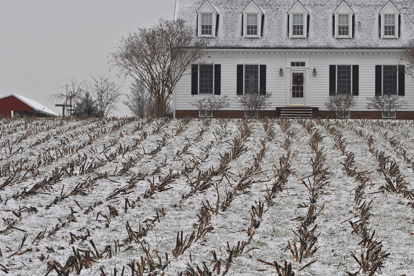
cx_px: 285
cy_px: 138
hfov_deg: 11.5
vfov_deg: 7.7
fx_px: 2045
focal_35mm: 178
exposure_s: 1/640
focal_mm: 95
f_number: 13
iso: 400
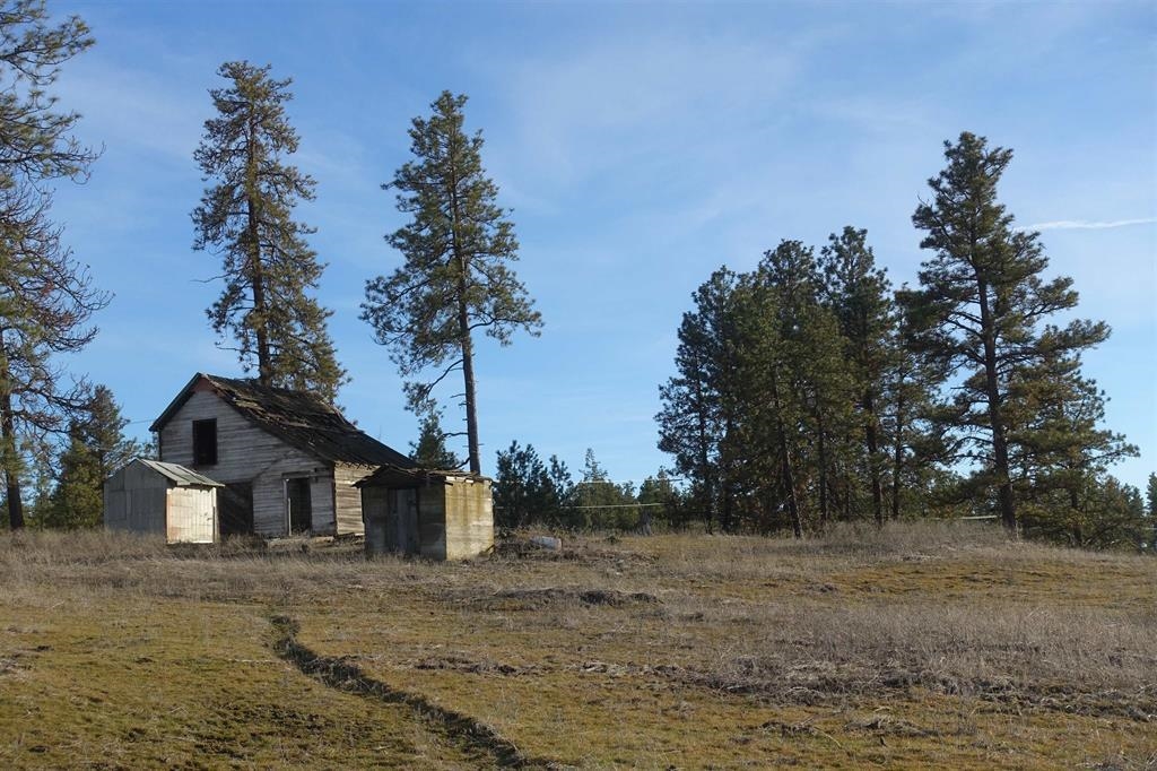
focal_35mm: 53
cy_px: 386
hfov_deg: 37.5
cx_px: 578
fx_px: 1703
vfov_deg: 25.5
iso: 125
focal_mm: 19.48
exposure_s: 1/400
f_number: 5.6
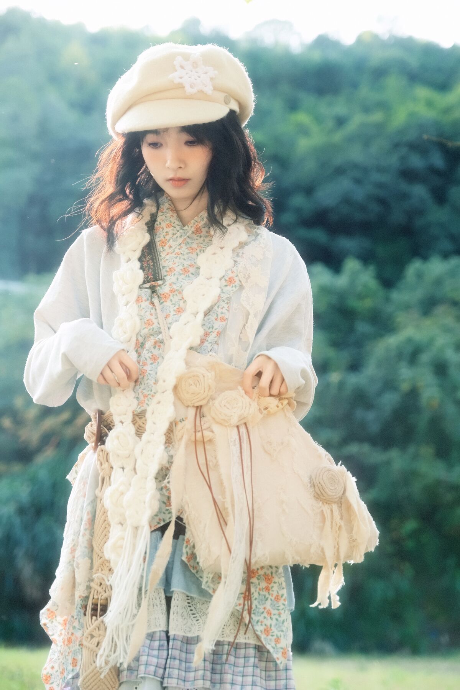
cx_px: 230
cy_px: 345
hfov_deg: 16.5
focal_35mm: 83
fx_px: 1591
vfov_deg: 24.5
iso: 500
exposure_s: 1/500
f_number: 2.8
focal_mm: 55
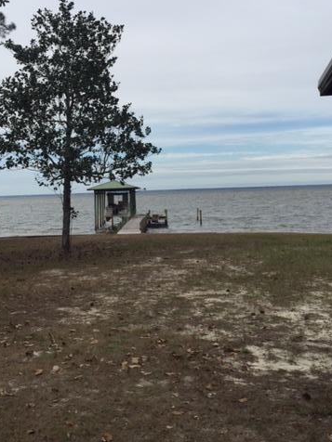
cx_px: 143
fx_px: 499
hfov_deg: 36.8
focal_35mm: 39
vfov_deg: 47.6
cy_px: 176
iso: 32
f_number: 2.2
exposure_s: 1/2475
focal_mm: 4.15
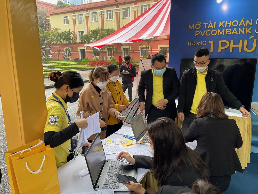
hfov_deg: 67.3
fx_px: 194
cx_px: 129
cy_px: 97
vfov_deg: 53.1
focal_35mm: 26
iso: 100
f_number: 1.6
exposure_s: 1/121
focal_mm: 5.1
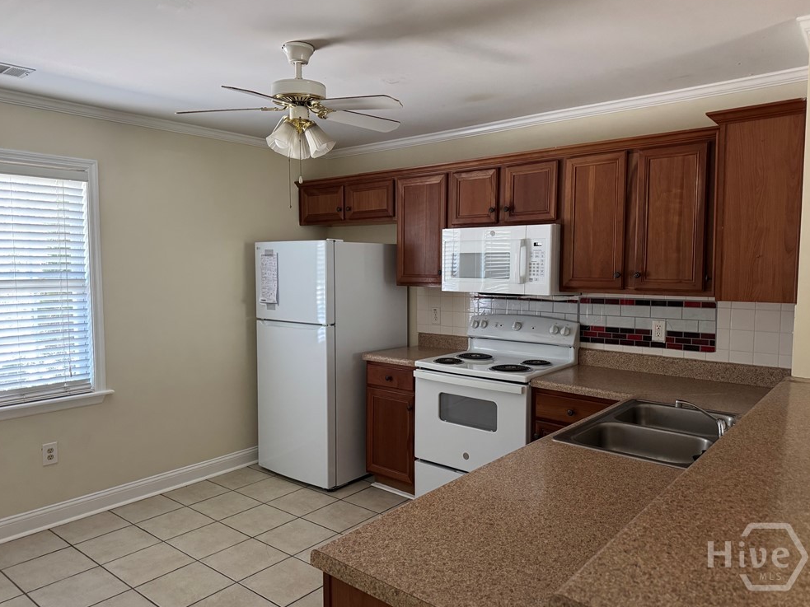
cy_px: 304
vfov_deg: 54.9
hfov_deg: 69.4
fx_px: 585
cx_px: 399
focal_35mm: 25
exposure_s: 1/60
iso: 400
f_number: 1.78
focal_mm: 6.76
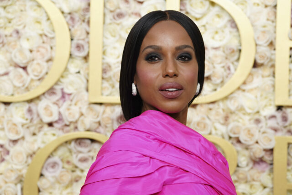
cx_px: 146
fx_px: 1485
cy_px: 98
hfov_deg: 11.2
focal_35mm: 183
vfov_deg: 7.5
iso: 500
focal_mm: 183
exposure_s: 1/640
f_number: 6.3
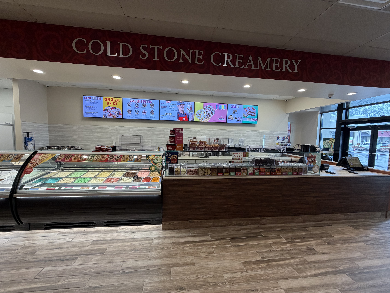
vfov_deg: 85.7
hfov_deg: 102.1
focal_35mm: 14
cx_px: 195
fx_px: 158
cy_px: 146
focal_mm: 2.22
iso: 200
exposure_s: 1/120
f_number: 2.2
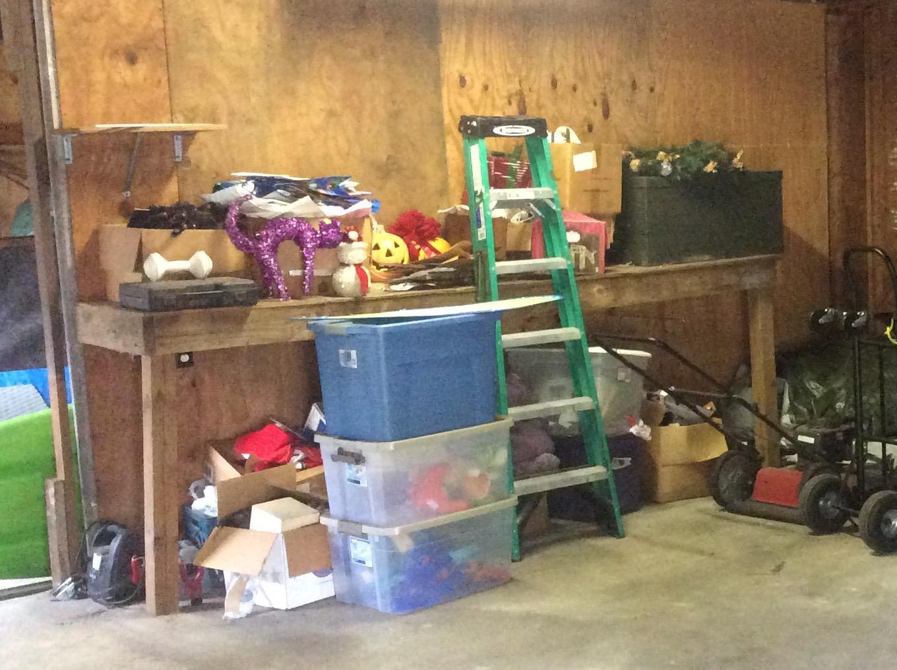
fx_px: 1578
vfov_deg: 24.0
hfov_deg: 30.4
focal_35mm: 61
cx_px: 797
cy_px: 359
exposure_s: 1/15
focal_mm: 3.3
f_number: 2.4
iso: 400
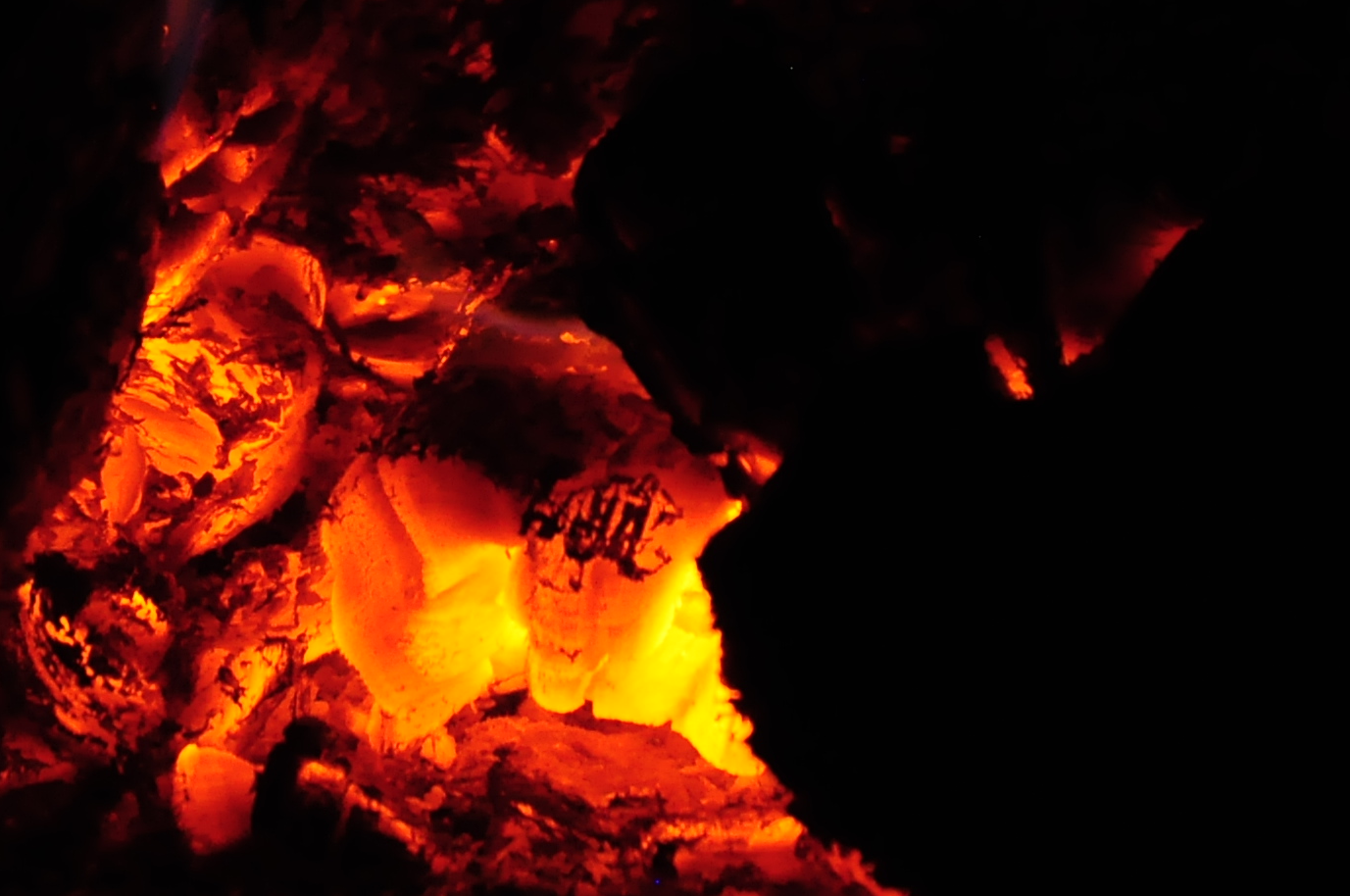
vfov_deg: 4.2
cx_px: 167
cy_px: -64
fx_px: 12245
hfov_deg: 6.3
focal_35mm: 327
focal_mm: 70
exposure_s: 1/30
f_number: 5
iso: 1600
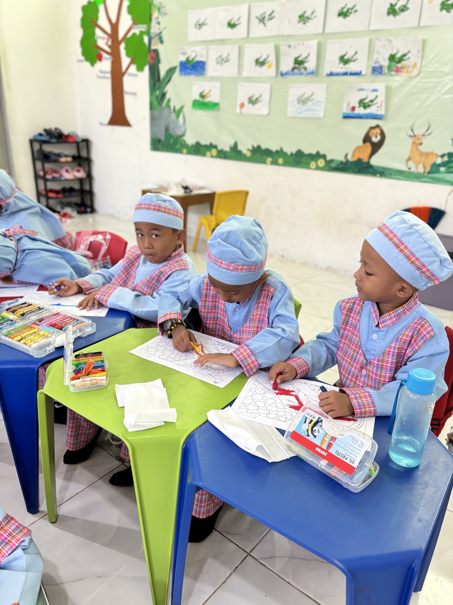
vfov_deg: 67.3
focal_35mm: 26
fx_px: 454
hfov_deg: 53.1
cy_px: 302
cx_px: 226
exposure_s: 1/60
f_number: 1.6
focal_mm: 5.96
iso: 160
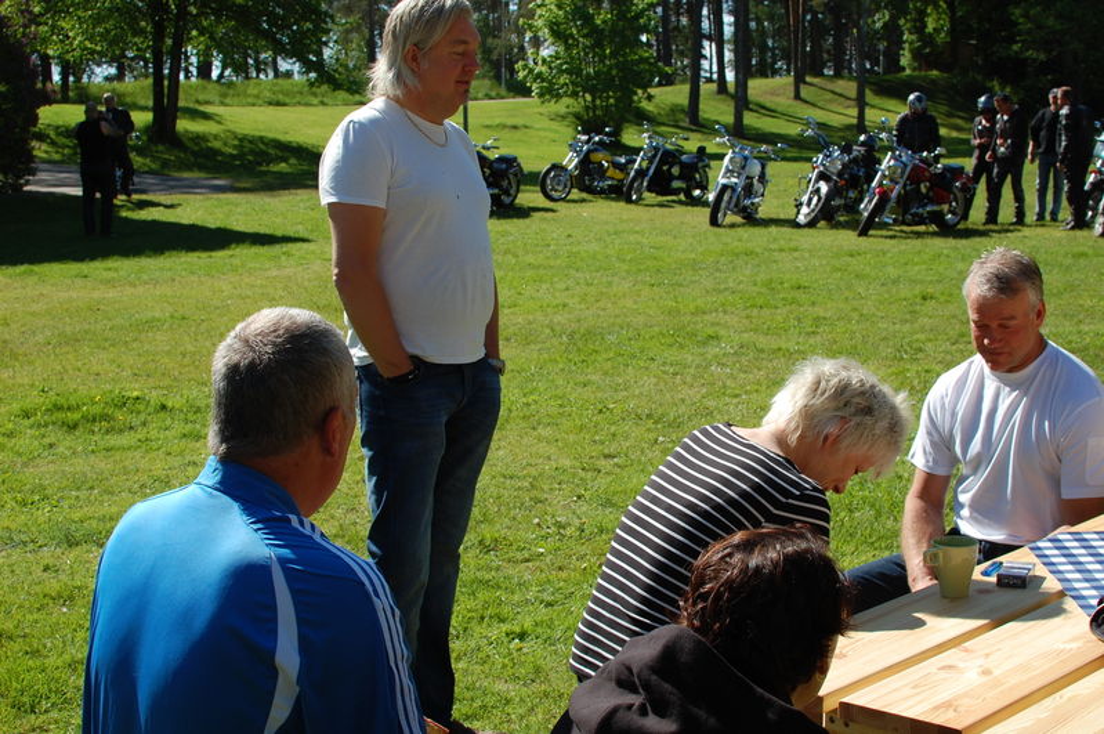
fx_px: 1608
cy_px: 367
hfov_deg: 37.9
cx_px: 552
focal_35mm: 52
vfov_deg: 25.7
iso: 200
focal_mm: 35
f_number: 8
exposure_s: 1/250
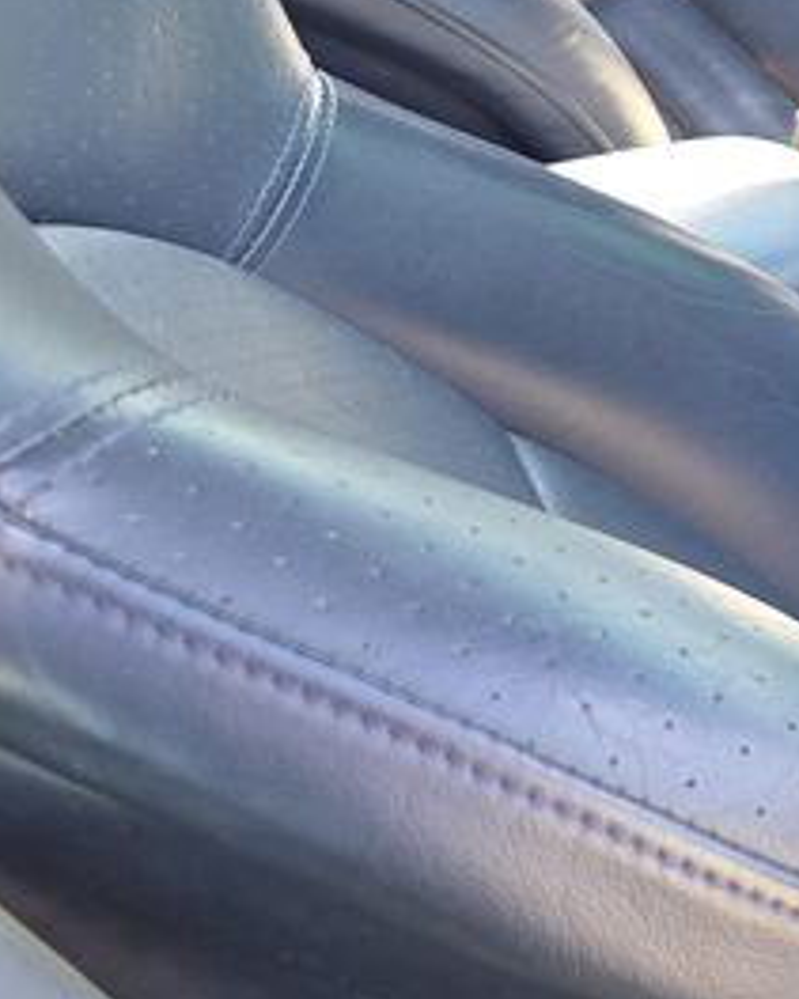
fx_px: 3017
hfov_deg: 12.3
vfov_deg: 18.3
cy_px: -15
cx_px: 1844
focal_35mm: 102
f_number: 1.7
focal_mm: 6.3
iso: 125
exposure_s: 1/180
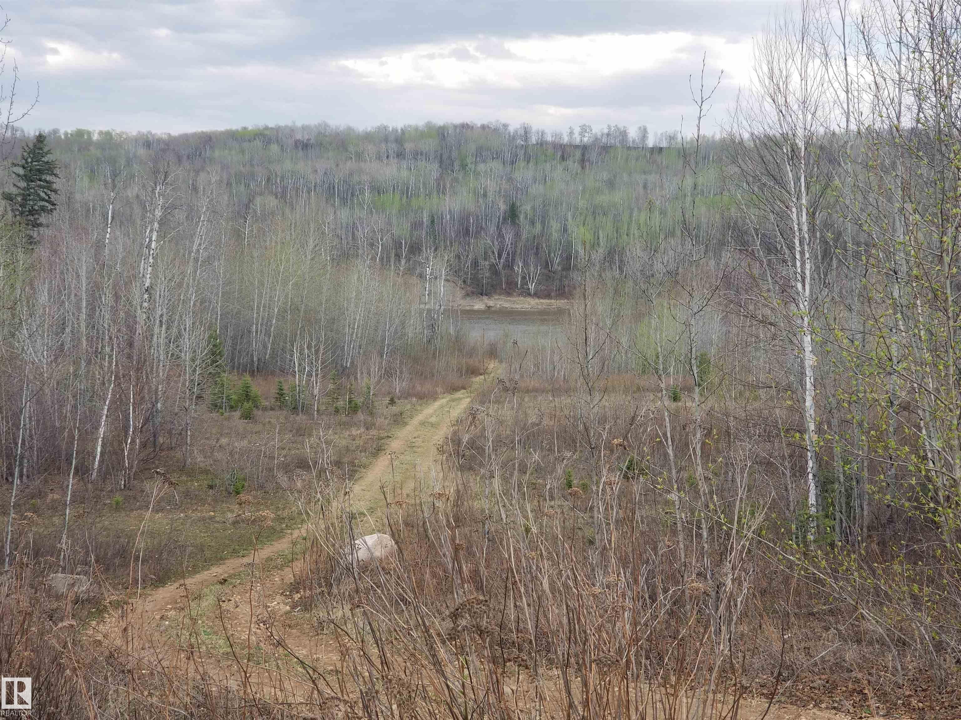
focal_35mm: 52
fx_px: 1444
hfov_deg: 36.8
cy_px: 360
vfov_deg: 28.0
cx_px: 480
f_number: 2.4
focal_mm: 6
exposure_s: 1/267
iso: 25
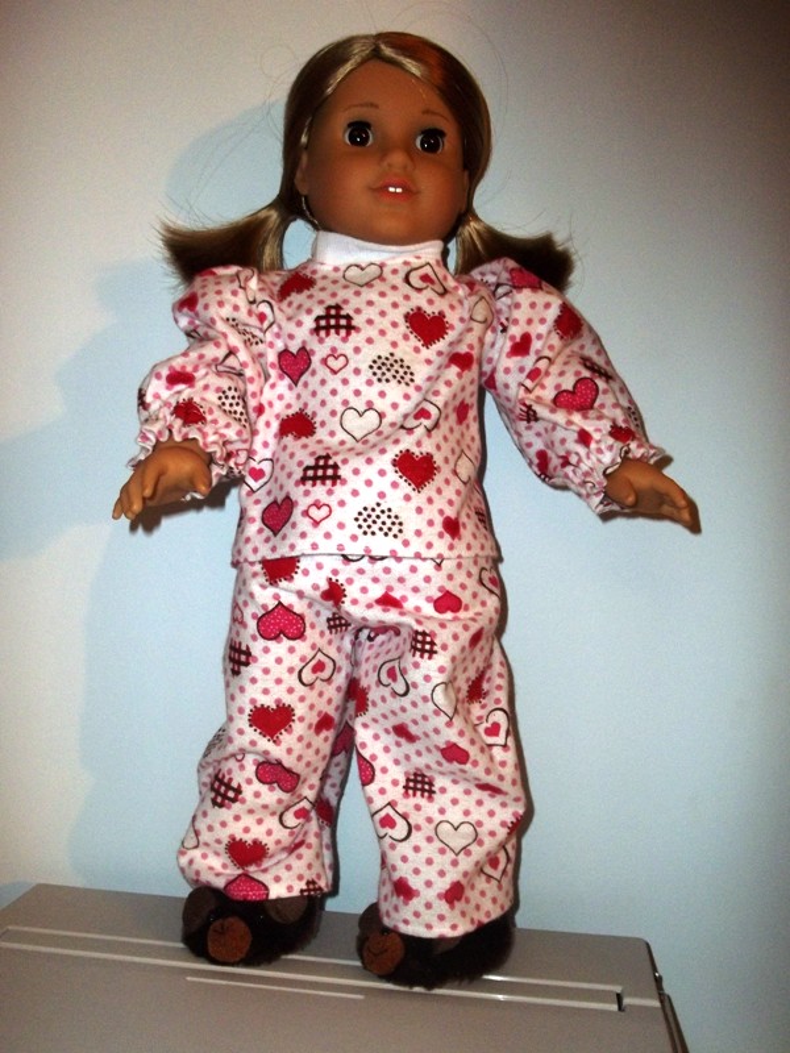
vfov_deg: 55.4
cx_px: 395
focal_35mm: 33
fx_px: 1004
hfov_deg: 42.9
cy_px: 526
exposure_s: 1/30
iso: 160
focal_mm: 5.9
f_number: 3.3
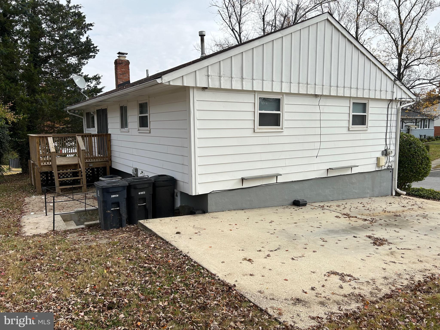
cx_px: 220
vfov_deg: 53.1
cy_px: 165
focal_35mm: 26
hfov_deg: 67.3
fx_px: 330
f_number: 1.5
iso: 50
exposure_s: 1/2571
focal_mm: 5.7
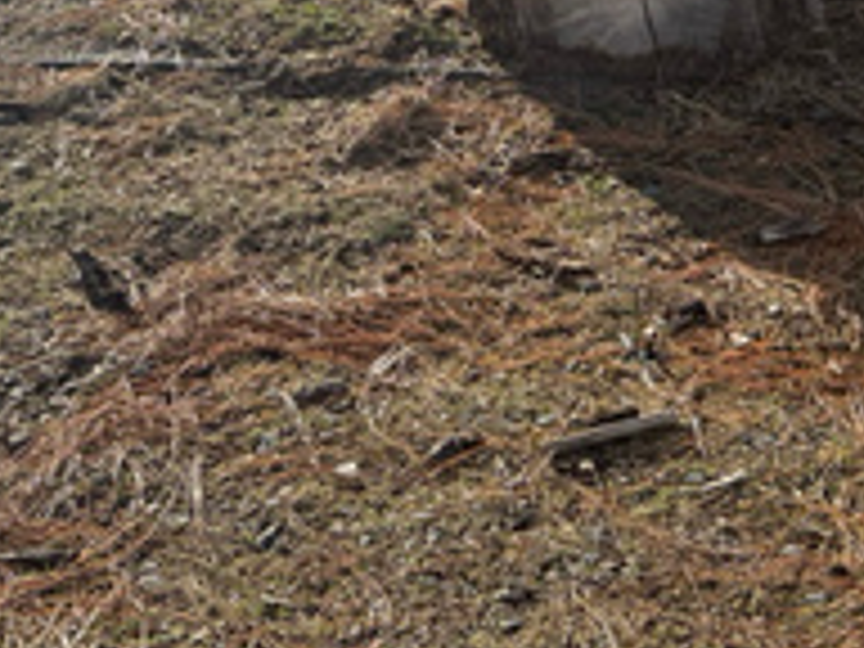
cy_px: -351
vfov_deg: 16.6
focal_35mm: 80
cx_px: 657
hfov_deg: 24.1
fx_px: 1997
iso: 100
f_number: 1.78
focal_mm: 6.76
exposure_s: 1/3759
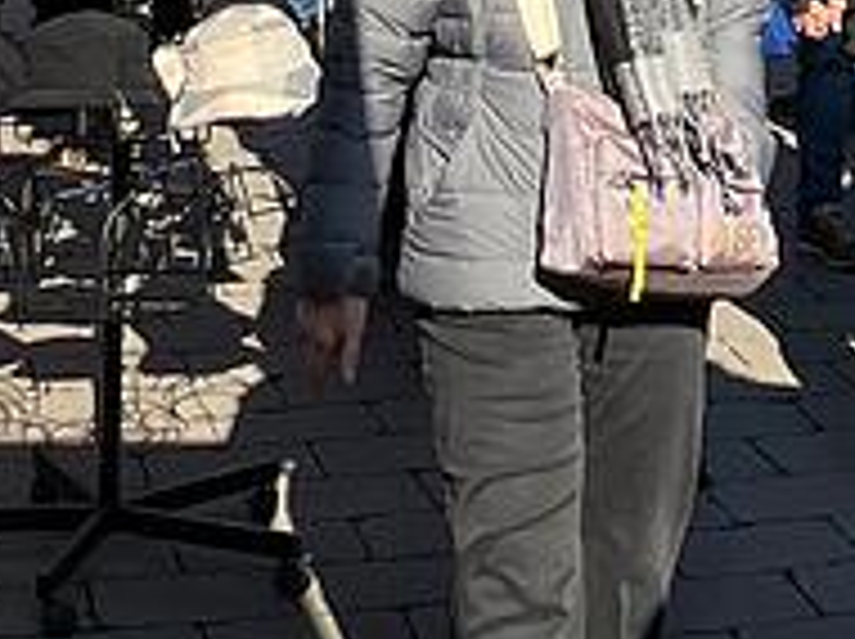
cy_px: -497
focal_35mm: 123
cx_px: 542
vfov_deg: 11.2
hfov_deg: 16.0
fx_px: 3034
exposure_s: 1/1517
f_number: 1.8
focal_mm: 3.99
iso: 32
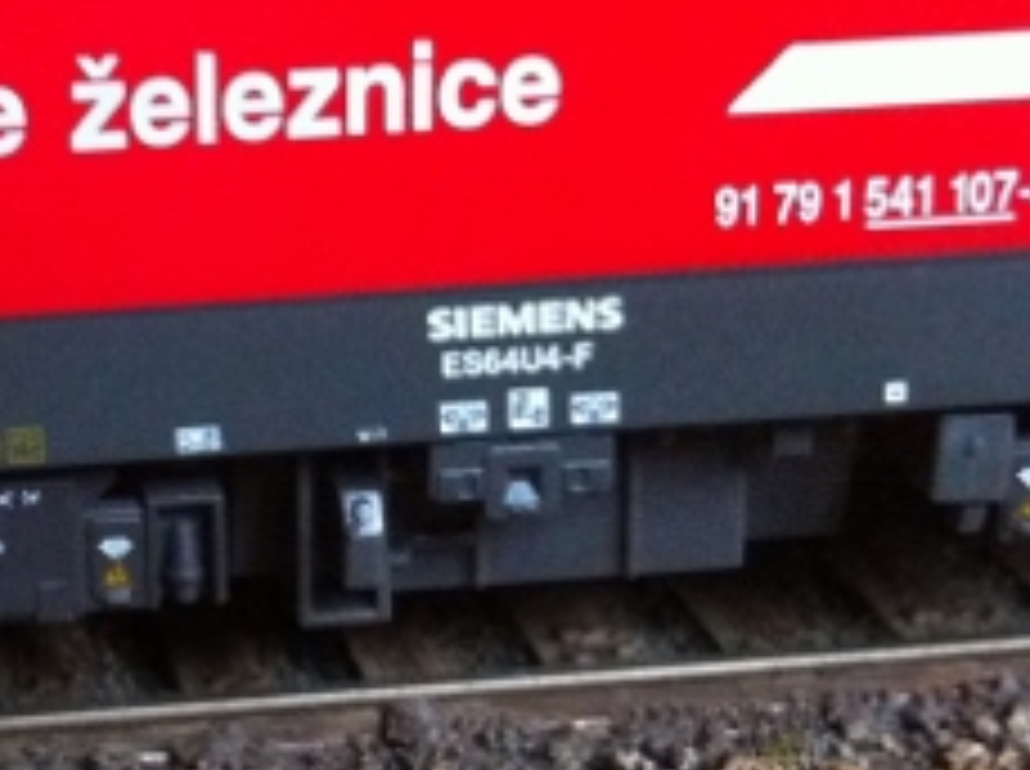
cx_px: 40
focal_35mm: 98
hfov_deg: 19.6
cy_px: 117
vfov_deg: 14.9
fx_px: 2911
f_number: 2.8
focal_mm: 3.85
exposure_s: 1/15
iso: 640
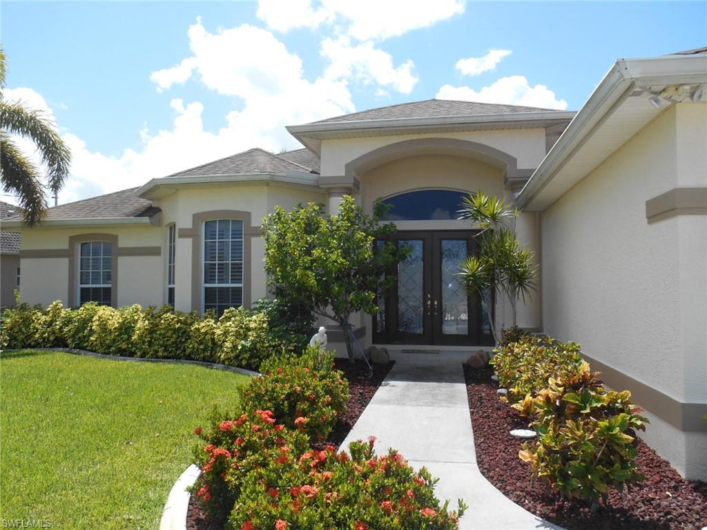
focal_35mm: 26
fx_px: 531
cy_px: 265
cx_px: 354
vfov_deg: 53.1
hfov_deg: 67.3
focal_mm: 4.7
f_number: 3.4
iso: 80
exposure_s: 1/640
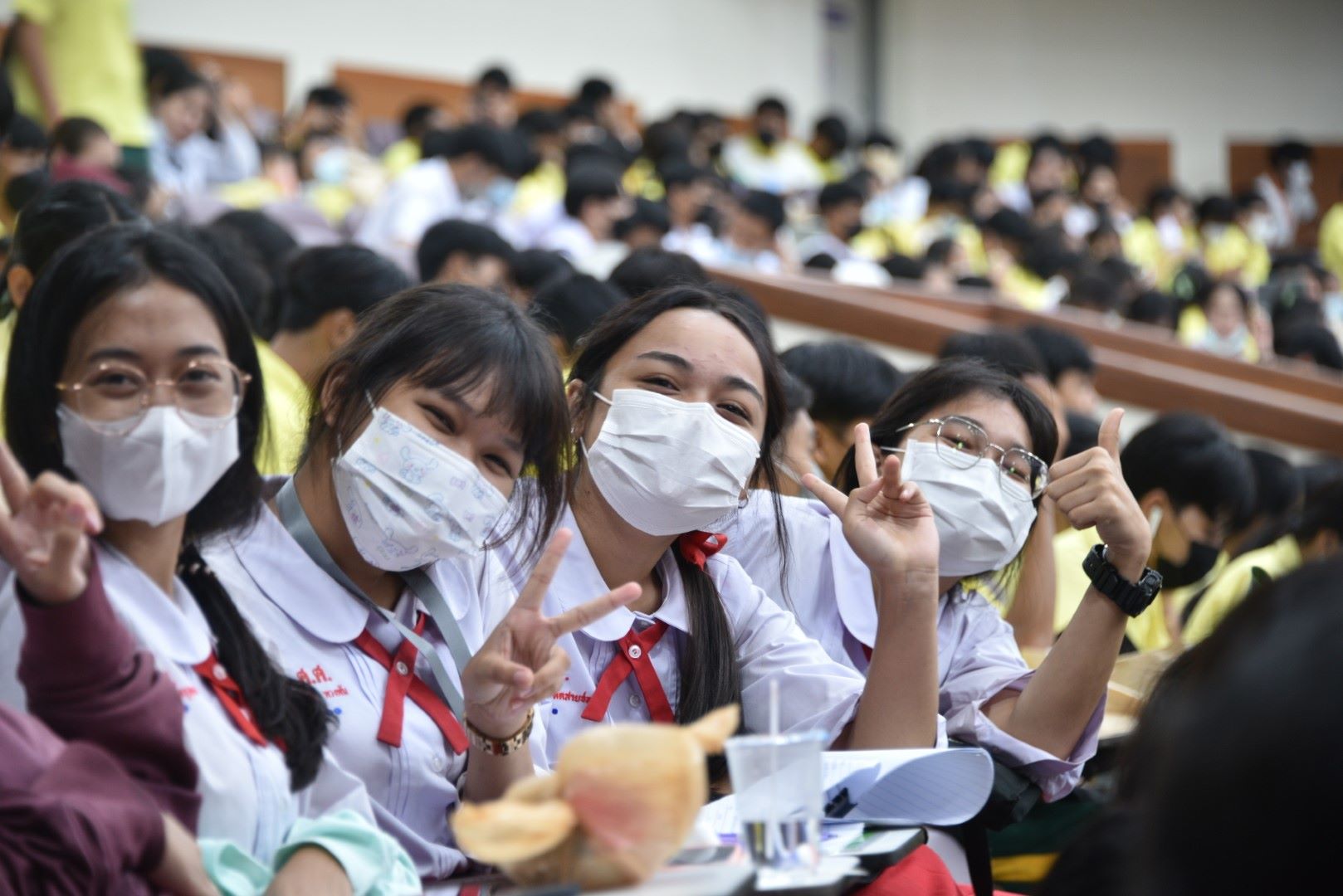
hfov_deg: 12.8
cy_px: 448
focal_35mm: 160
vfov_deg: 8.6
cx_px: 672
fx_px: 5971
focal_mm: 160
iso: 640
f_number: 5.6
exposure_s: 1/15
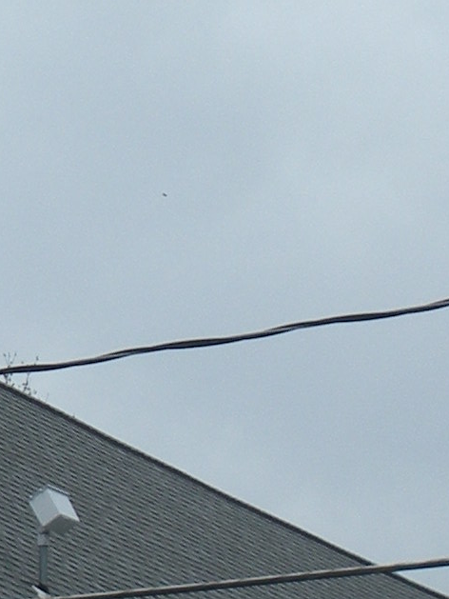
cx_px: -270
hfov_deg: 5.8
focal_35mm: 255
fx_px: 4409
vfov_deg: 7.7
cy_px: 502
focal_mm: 7.7
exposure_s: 1/435
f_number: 4
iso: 64
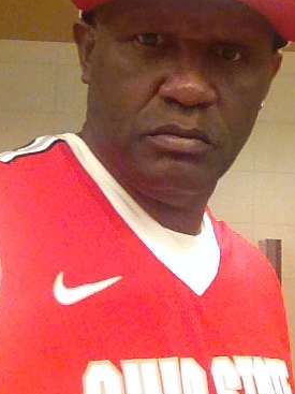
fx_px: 694
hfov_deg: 24.0
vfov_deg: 31.3
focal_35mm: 61
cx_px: 173
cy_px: 118
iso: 200
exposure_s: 1/30
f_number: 2.4
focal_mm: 1.85
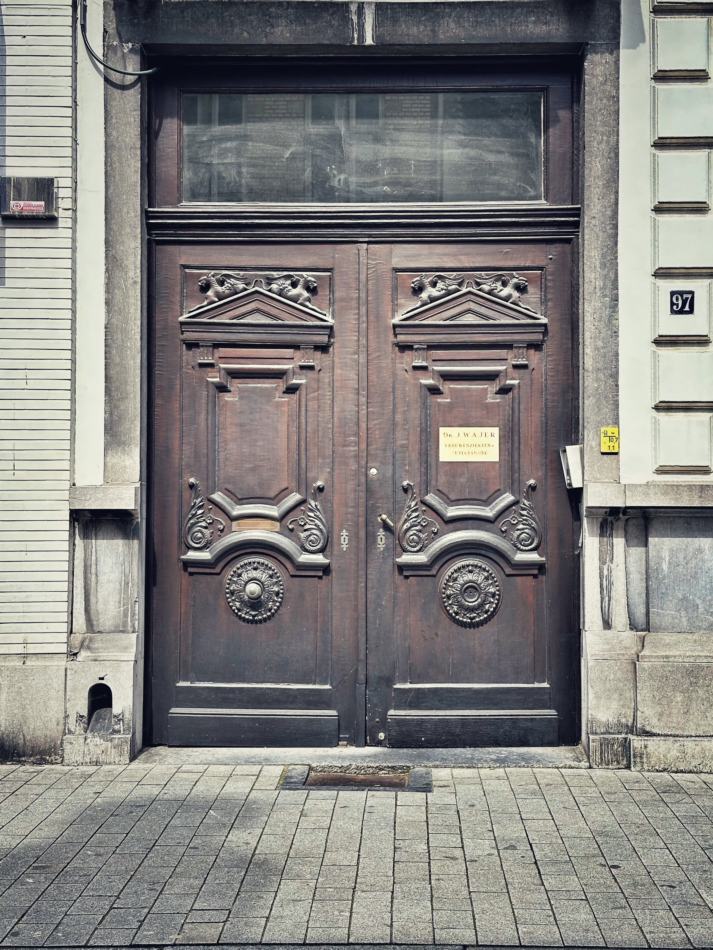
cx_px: 356
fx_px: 1318
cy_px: 475
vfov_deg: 39.7
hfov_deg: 30.3
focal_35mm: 48
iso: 64
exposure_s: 1/1613
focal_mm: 6.86
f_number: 1.78
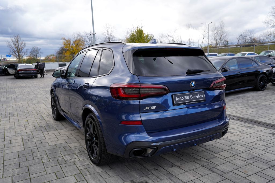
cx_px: 138
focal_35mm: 29
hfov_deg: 63.7
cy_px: 92
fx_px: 221
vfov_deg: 44.9
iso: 100
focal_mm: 29
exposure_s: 1/100
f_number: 5.6
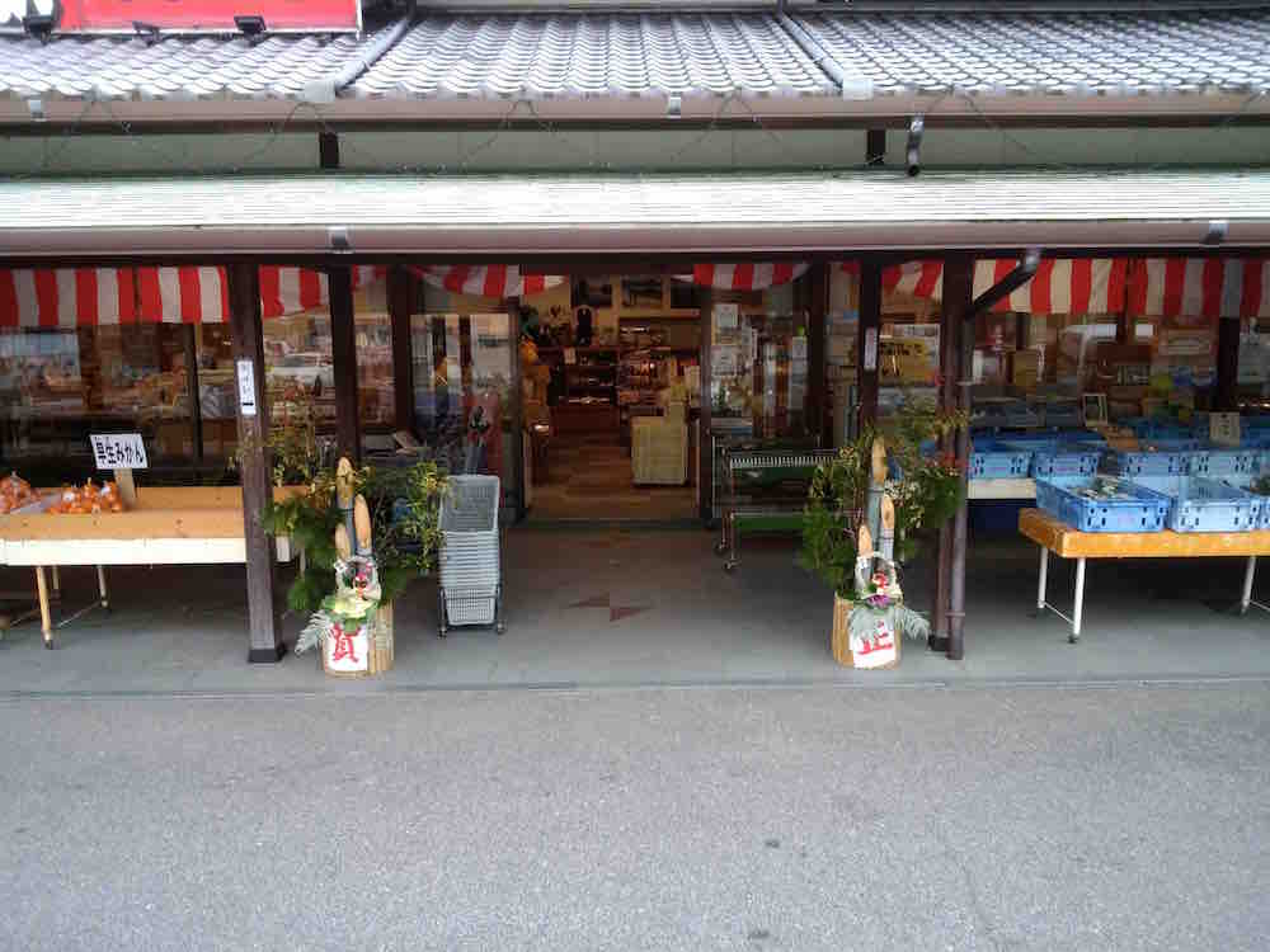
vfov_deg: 51.4
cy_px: 476
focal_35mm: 27
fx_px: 991
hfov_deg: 65.3
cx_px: 635
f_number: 2.4
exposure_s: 1/33.3
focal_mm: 2.87
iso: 64
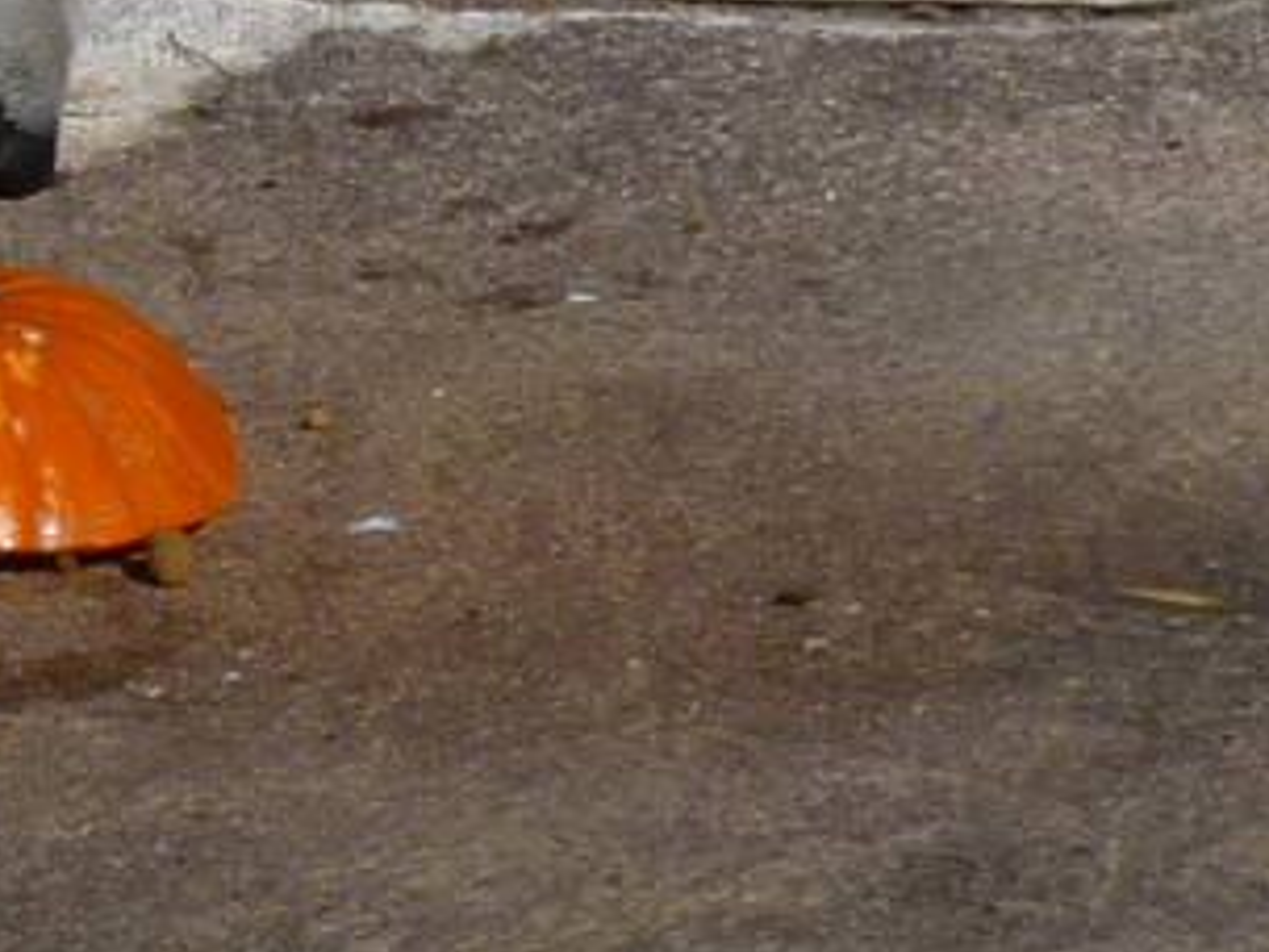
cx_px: -1716
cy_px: -668
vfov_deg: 2.0
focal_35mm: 742
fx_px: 27201
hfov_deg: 2.7
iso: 100
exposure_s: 1/250
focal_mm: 24.1
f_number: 11
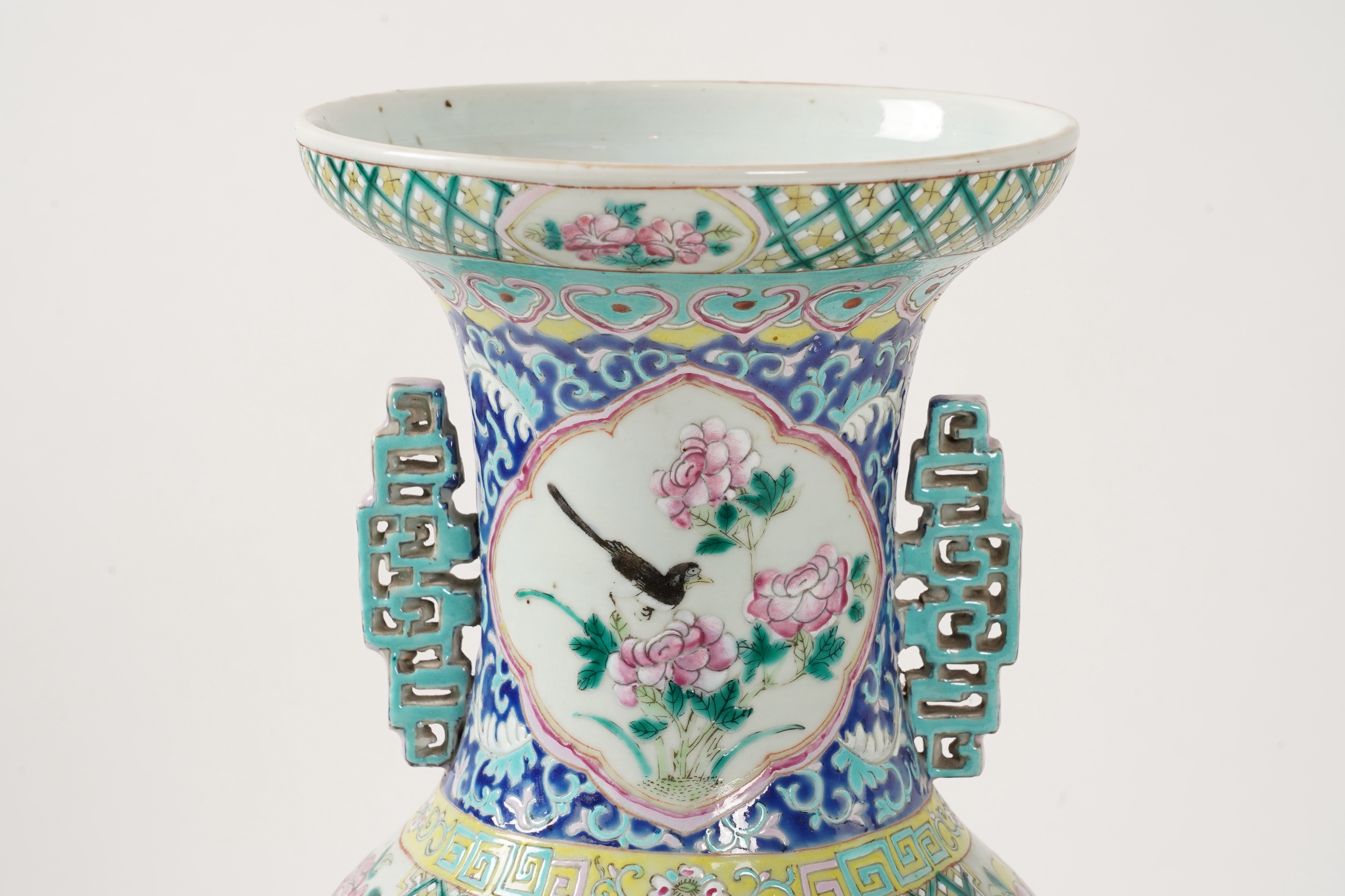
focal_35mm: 105
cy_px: 448
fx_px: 3923
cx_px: 672
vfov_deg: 13.0
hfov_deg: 19.5
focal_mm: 105
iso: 500
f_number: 13
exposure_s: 1/125
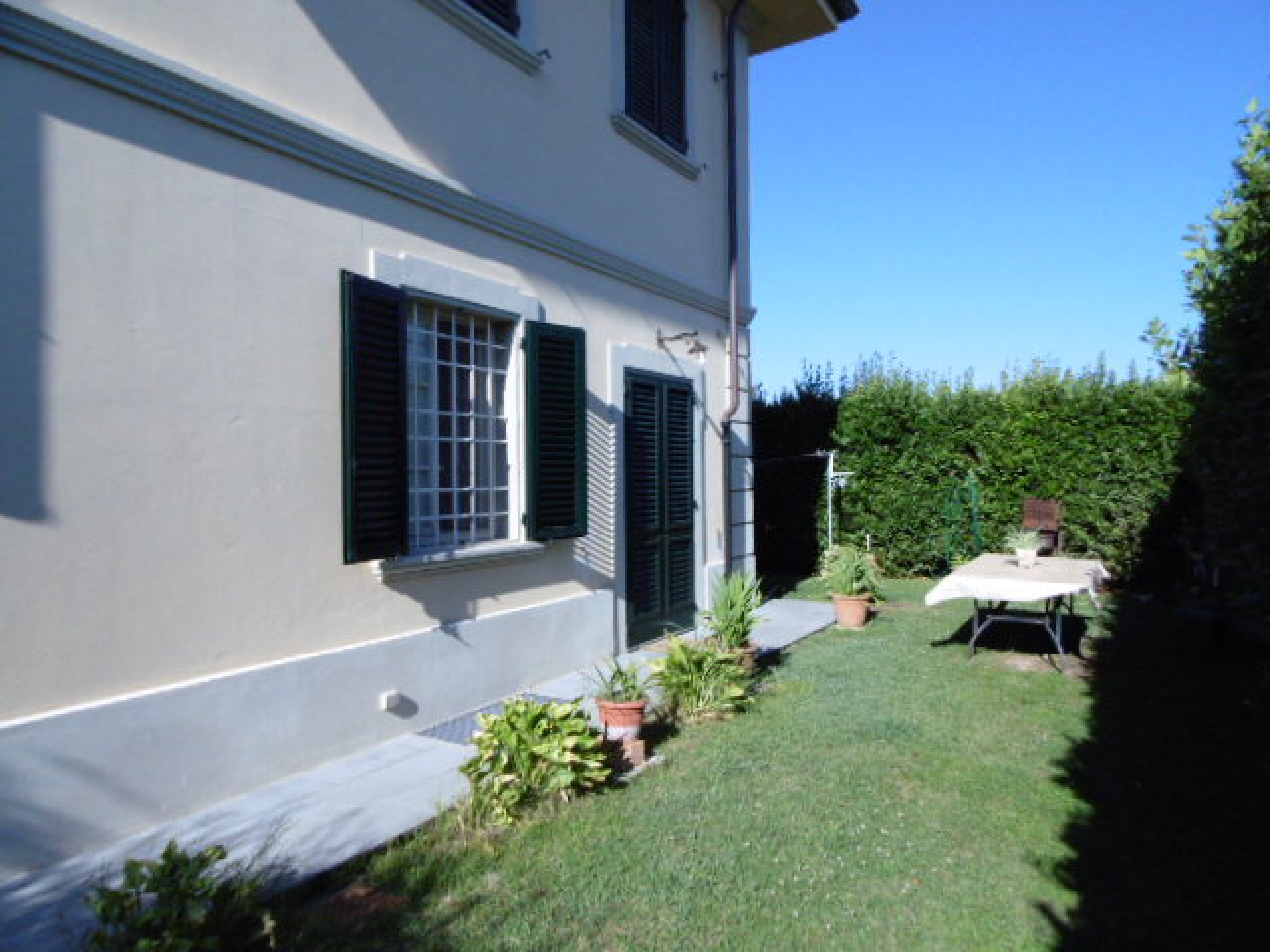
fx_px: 807
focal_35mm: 22
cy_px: 476
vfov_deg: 61.1
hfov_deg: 76.4
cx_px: 635
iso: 100
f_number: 3
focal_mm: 4
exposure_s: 1/1500
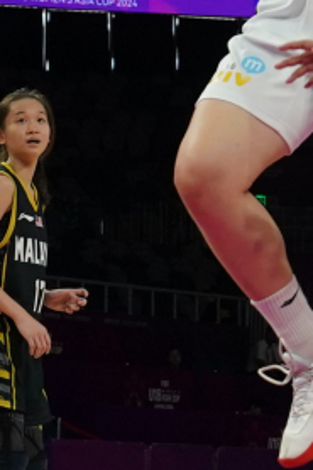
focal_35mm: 147
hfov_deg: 8.8
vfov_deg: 13.6
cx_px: 616
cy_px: -86
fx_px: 1919
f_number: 4
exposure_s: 1/1250
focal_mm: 34
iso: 1600
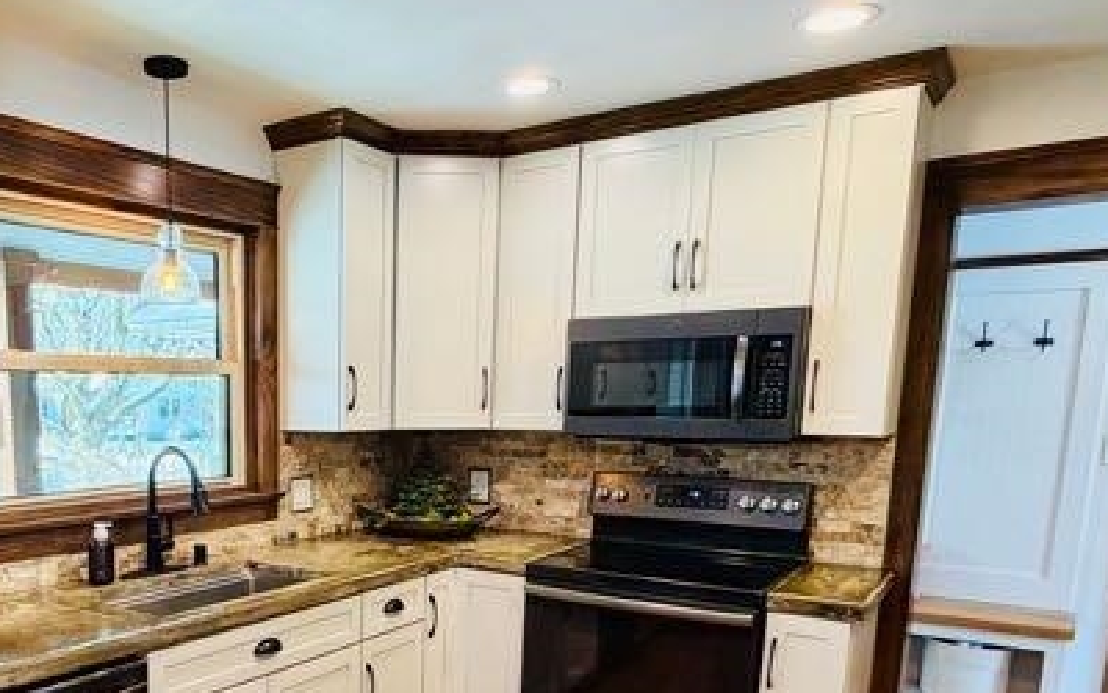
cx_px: 307
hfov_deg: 58.7
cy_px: 567
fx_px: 936
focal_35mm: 31
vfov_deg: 38.8
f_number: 2.2
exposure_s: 1/111
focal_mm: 2.22
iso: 250
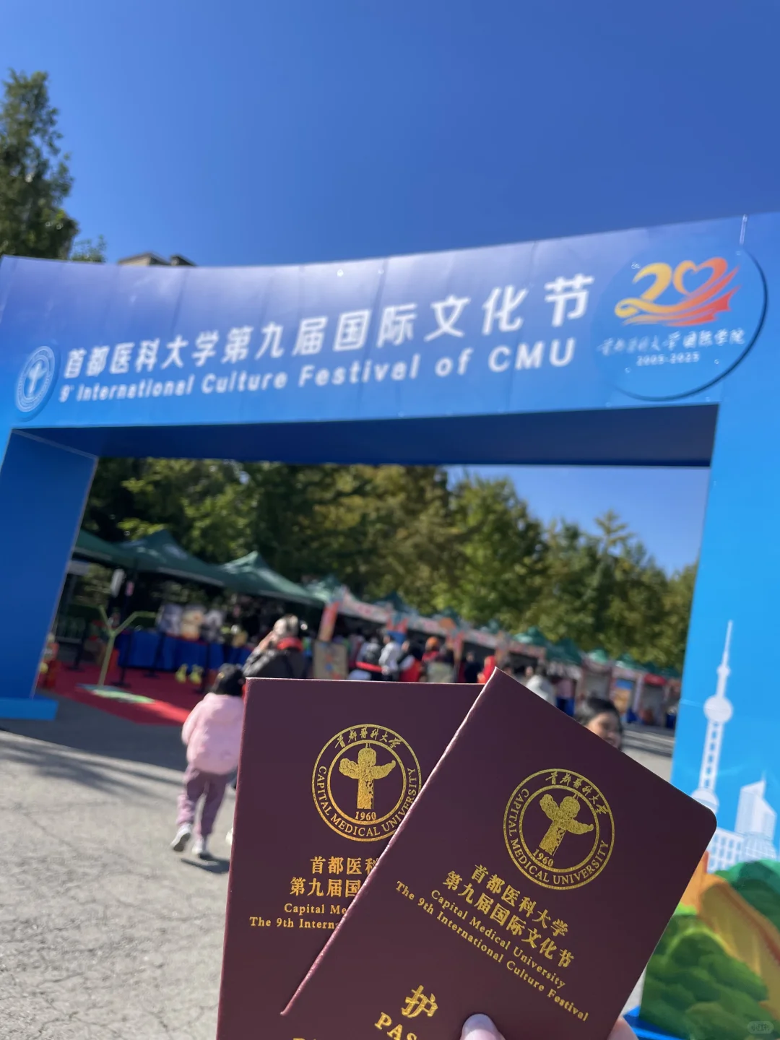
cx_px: 390
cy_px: 520
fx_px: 781
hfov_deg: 53.1
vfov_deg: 67.3
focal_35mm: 26
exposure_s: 1/2681
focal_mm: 4.2
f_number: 1.6
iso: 32
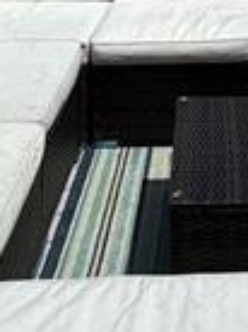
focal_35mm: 78
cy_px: -204
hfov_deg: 18.4
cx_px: 248
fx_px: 747
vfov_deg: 20.4
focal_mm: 2.22
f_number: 2.2
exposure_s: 1/3717
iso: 40
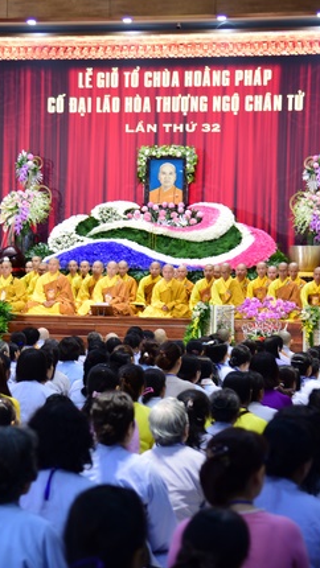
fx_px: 1553
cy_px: 285
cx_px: 116
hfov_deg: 11.8
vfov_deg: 20.7
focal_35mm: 103
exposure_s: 1/50
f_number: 4
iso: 800
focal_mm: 65
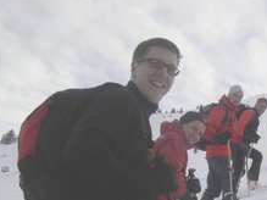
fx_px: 493
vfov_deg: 22.4
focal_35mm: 64
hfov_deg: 29.5
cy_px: 177
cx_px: 216
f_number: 6.7
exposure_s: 1/280
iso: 50
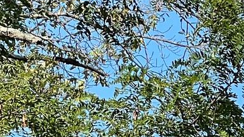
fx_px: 2865
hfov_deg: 4.9
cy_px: 393
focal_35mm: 443
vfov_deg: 2.7
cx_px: 8
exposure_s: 1/442
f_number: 2.8
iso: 32
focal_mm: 9
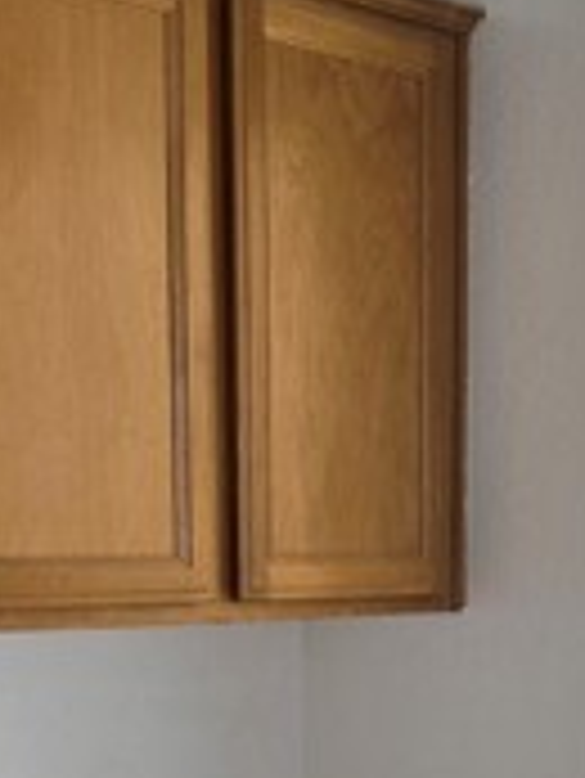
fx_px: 1913
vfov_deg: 22.2
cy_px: 774
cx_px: 396
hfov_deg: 17.3
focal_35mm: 85
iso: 50
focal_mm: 5.4
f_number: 1.8
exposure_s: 1/120
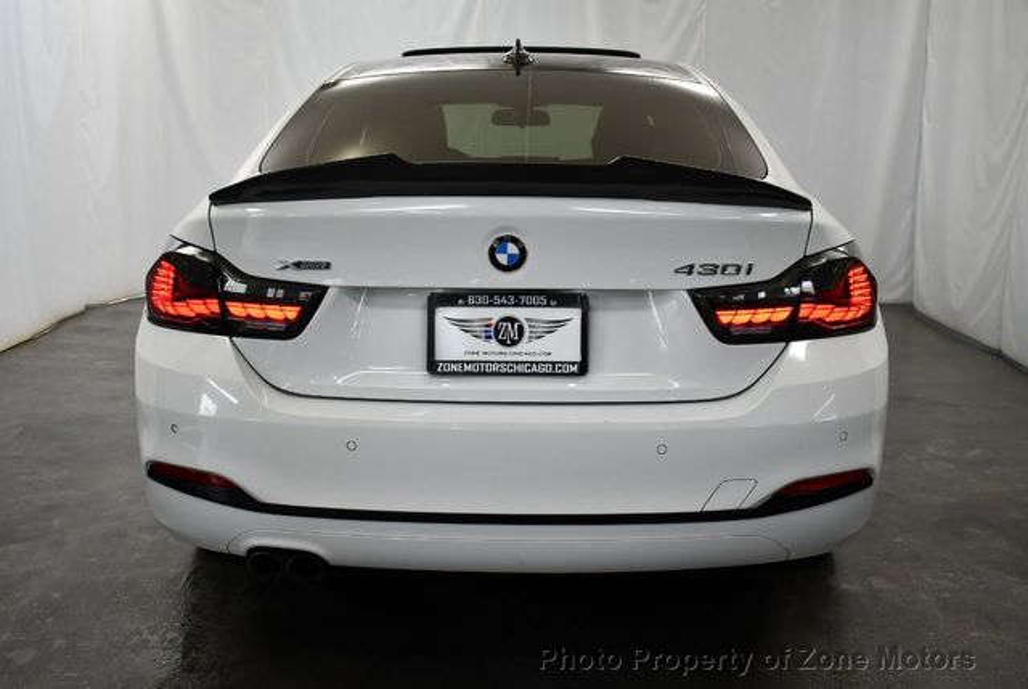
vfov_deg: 37.0
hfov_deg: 53.1
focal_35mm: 36
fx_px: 1030
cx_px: 514
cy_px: 344
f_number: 3.5
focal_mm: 18
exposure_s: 1/250
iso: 640
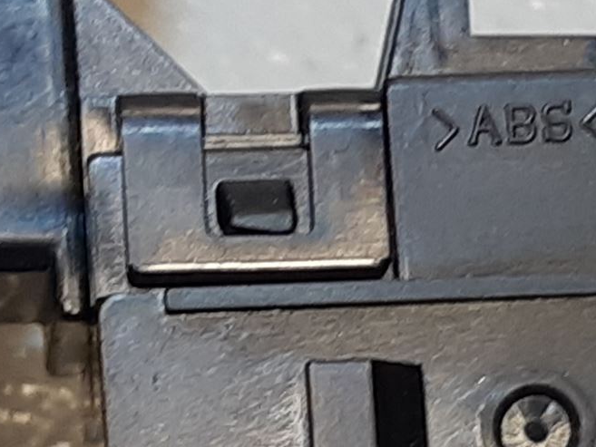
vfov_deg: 16.7
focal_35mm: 81
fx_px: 1395
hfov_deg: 24.0
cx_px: 395
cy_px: 650
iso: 50
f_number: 1.7
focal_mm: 3.93
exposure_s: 1/50
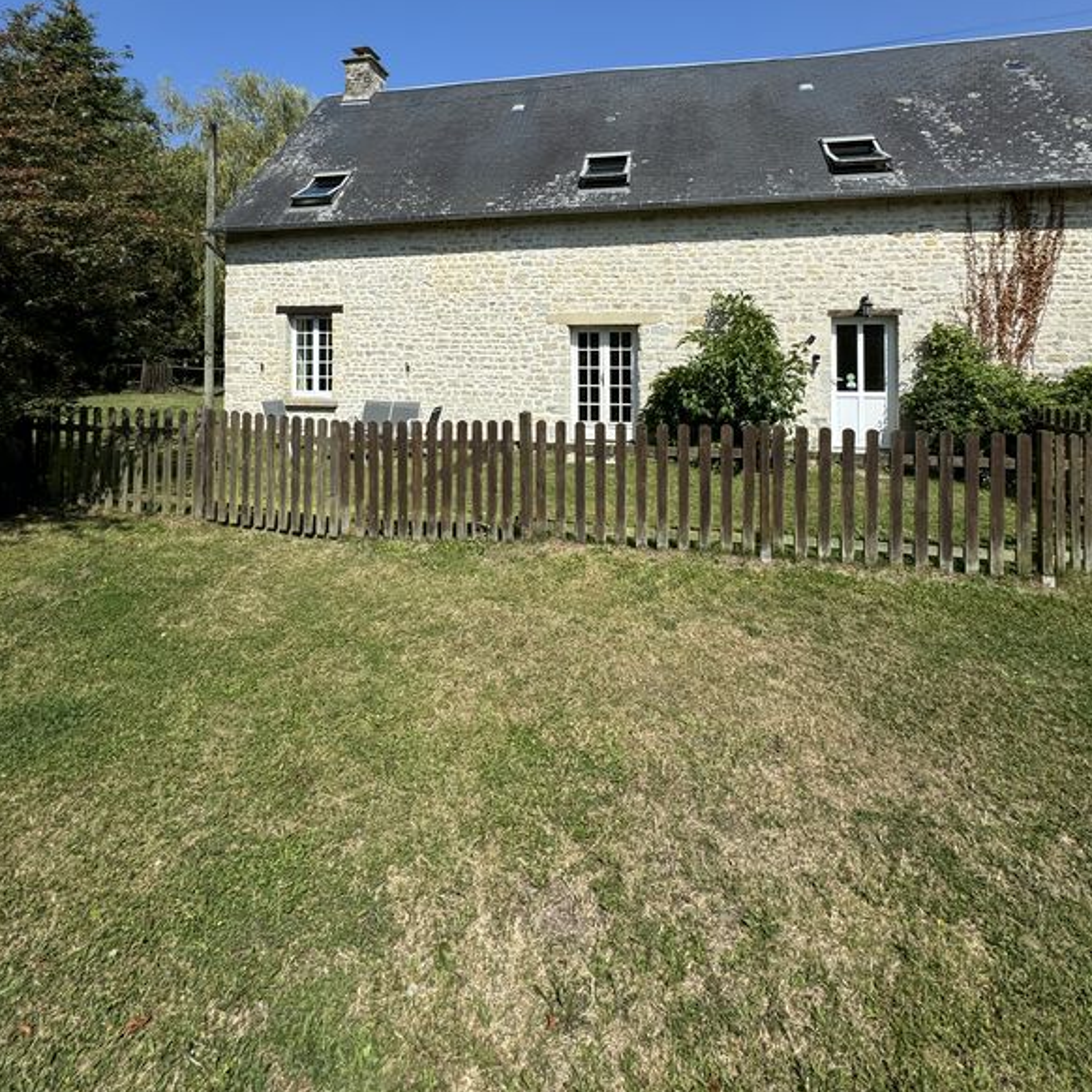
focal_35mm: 17
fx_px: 607
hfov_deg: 84.0
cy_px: 347
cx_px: 548
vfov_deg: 80.6
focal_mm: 2.22
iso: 50
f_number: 2.2
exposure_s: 1/2415
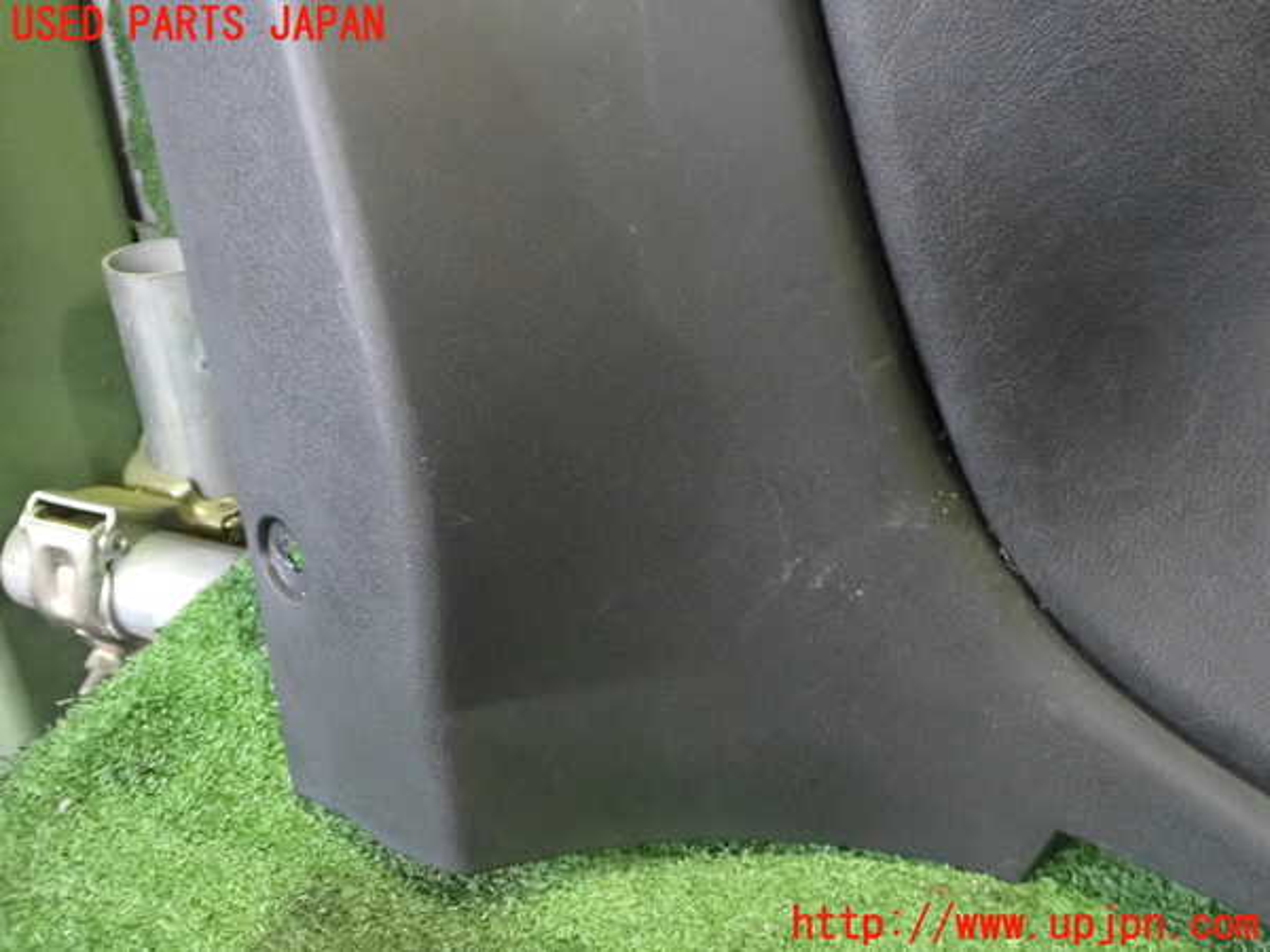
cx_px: 635
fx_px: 1101
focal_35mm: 30
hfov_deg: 60.0
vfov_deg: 46.8
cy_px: 476
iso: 2000
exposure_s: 1/50
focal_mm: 5.4
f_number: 2.3
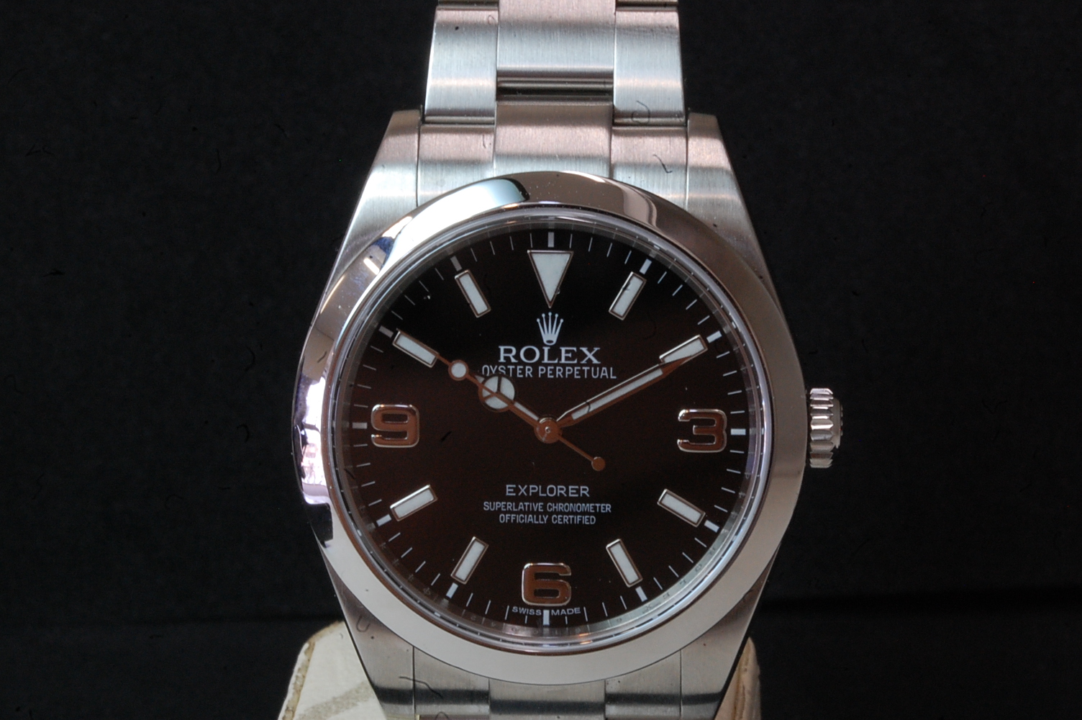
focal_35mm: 135
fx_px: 4054
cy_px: 360
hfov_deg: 15.2
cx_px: 541
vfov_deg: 10.1
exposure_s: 1/4
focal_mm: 90
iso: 800
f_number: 36
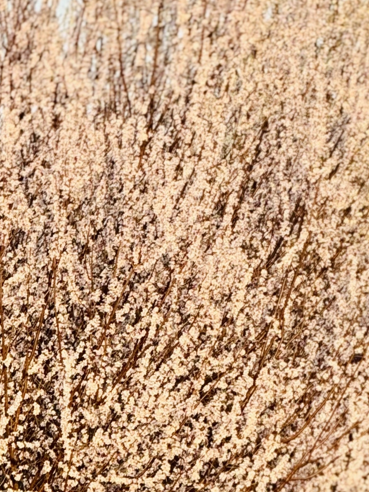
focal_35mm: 326
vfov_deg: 6.1
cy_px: 554
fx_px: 4633
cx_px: 411
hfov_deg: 4.5
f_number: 2.8
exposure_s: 1/272
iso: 50
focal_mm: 15.66
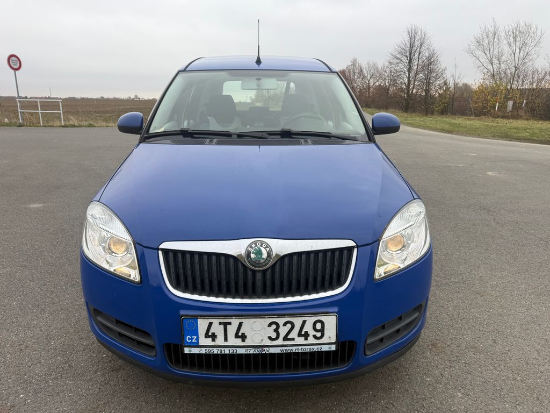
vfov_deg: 56.8
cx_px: 275
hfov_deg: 71.6
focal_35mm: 24
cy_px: 206
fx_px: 381
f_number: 1.78
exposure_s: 1/849
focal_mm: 6.76
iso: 80
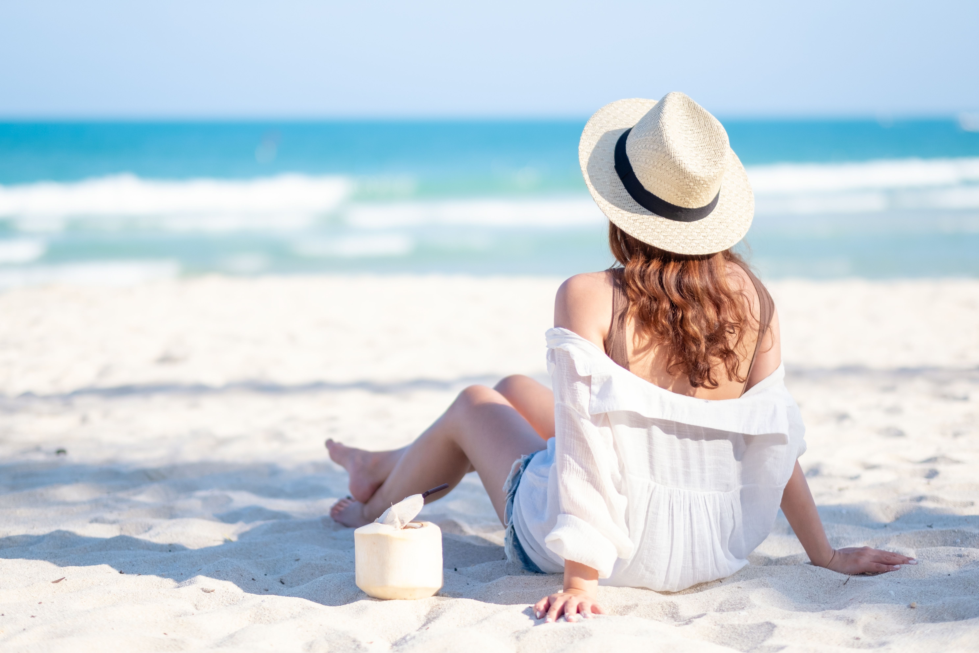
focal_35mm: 84
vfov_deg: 16.3
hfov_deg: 24.2
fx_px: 2284
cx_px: 490
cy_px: 326
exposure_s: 1/8000
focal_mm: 56
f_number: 1.2
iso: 200
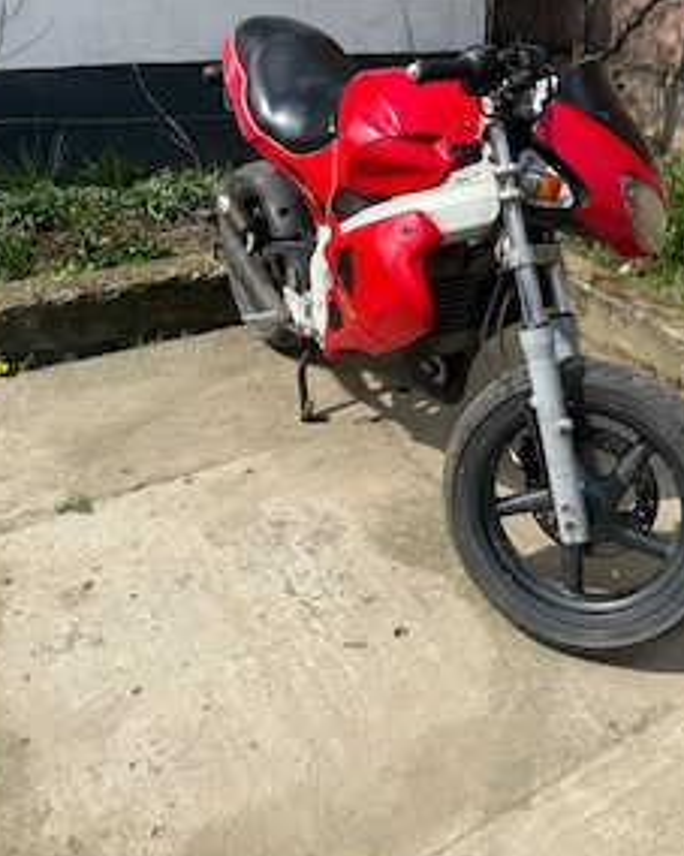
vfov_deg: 53.1
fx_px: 836
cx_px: 410
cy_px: 280
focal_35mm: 33
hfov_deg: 44.3
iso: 80
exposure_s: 1/2703
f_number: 1.78
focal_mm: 6.76
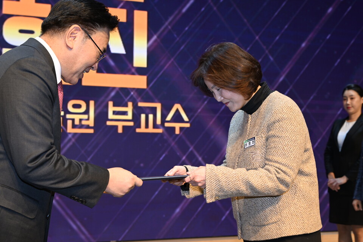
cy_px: 121
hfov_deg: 37.5
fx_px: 534
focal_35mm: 53
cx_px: 182
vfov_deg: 25.5
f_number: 5.6
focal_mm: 53
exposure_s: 1/250
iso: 1000
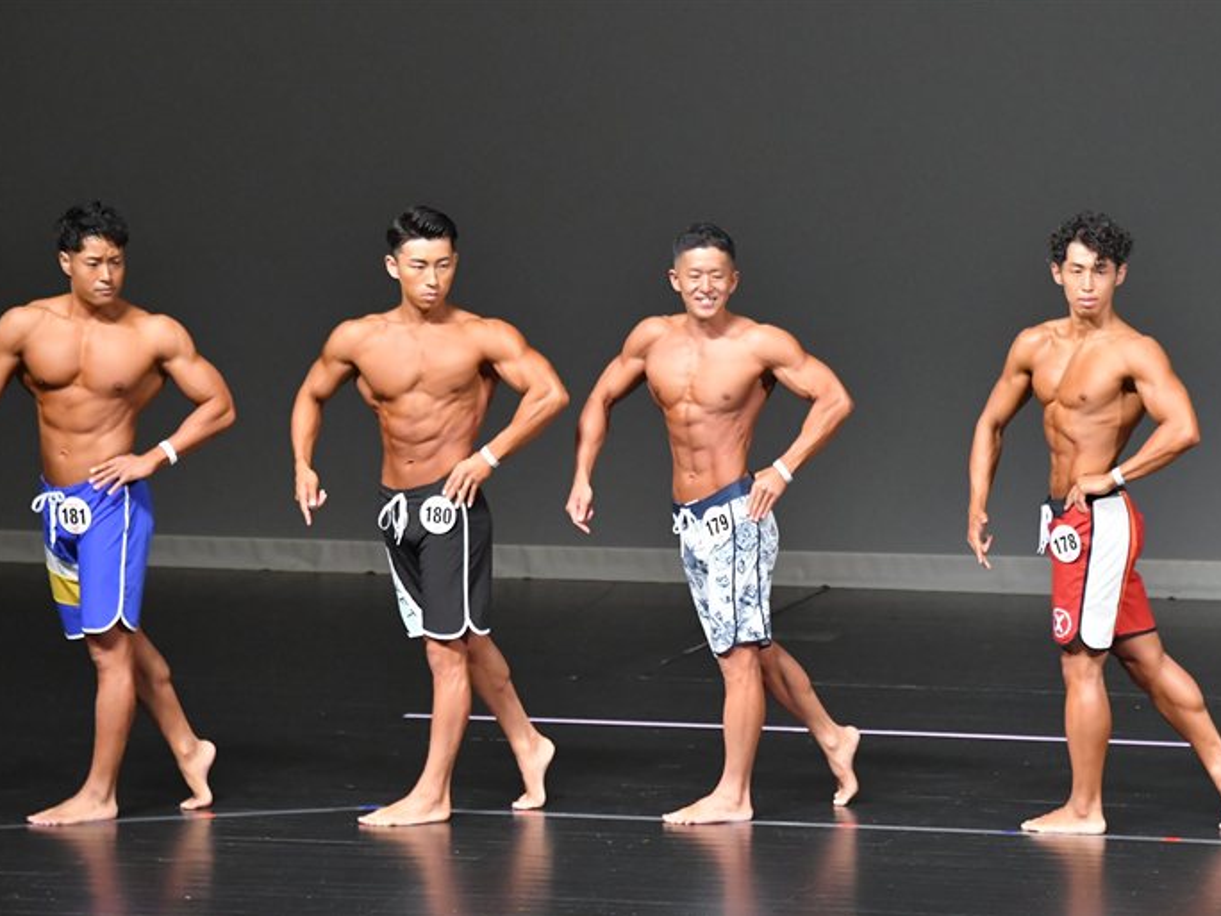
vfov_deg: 5.1
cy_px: 459
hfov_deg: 6.7
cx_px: 679
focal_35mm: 294
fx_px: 10370
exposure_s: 1/400
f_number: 5.6
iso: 6400
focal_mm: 180
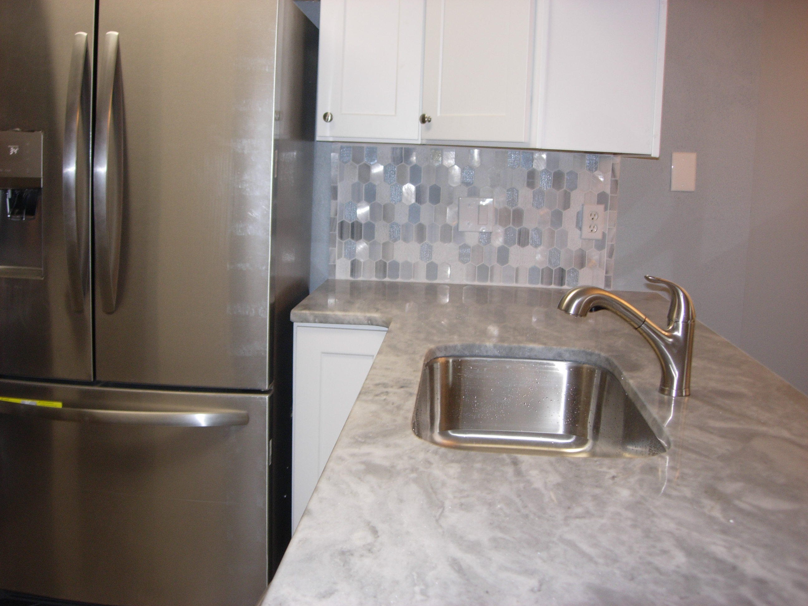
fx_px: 887
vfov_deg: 37.7
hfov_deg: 49.0
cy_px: 303
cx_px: 404
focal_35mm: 38
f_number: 2.8
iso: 79
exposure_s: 1/32
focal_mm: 7.8
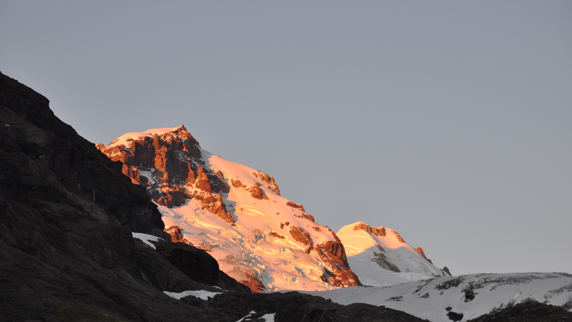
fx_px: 2063
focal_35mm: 136
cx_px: 284
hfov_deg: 15.8
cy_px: 178
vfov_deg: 8.9
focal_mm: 86
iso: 250
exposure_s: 1/125
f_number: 5.6
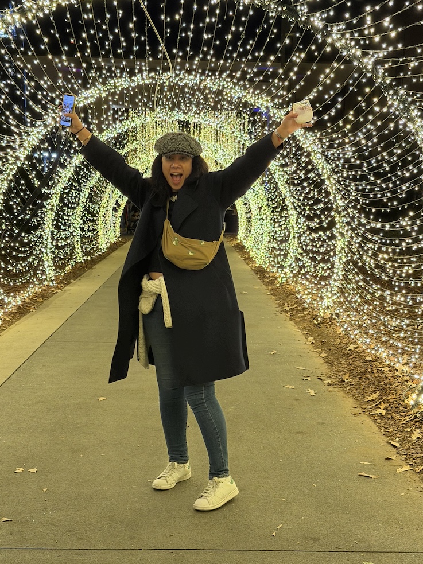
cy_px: 283
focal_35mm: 50
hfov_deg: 29.1
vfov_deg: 38.2
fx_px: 815
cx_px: 211
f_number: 1.78
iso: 250
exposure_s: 1/40
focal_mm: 6.76
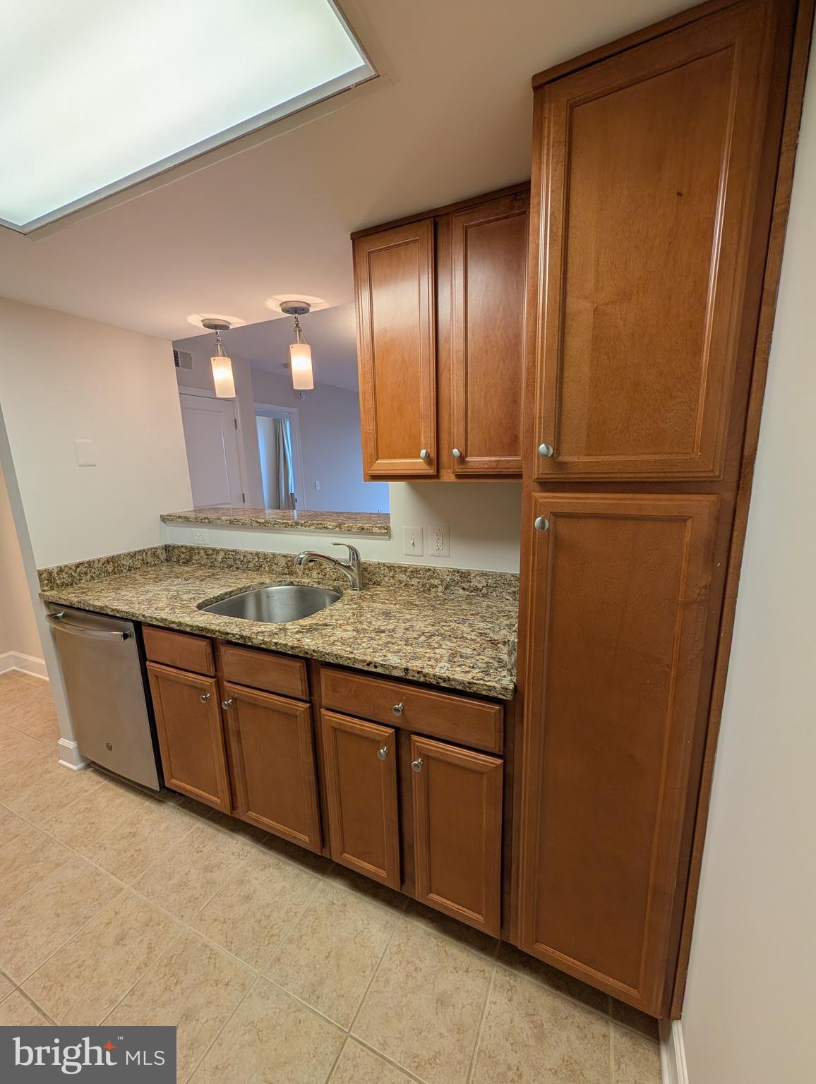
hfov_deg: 94.6
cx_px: 408
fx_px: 376
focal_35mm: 12
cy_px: 542
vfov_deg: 110.5
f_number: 1.7
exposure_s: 1/240
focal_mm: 2.02
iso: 39
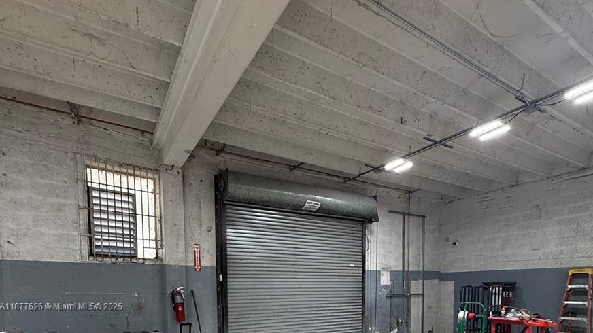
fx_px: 330
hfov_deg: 83.8
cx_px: 304
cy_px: 307
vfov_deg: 47.4
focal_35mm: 21
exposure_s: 1/101
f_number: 2.2
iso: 125
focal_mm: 2.22
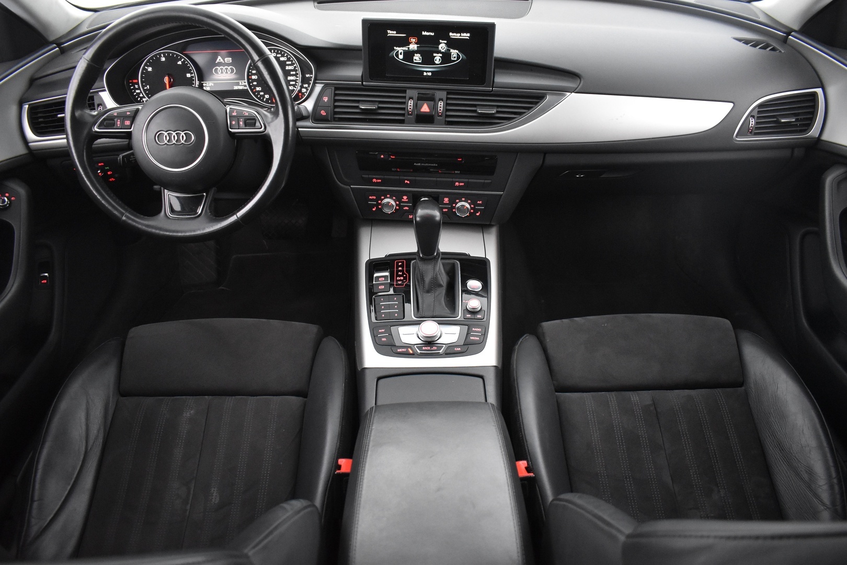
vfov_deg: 47.9
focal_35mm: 27
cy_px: 282
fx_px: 635
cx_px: 424
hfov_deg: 67.4
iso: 3200
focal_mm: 18
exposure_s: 1/20
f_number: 3.5
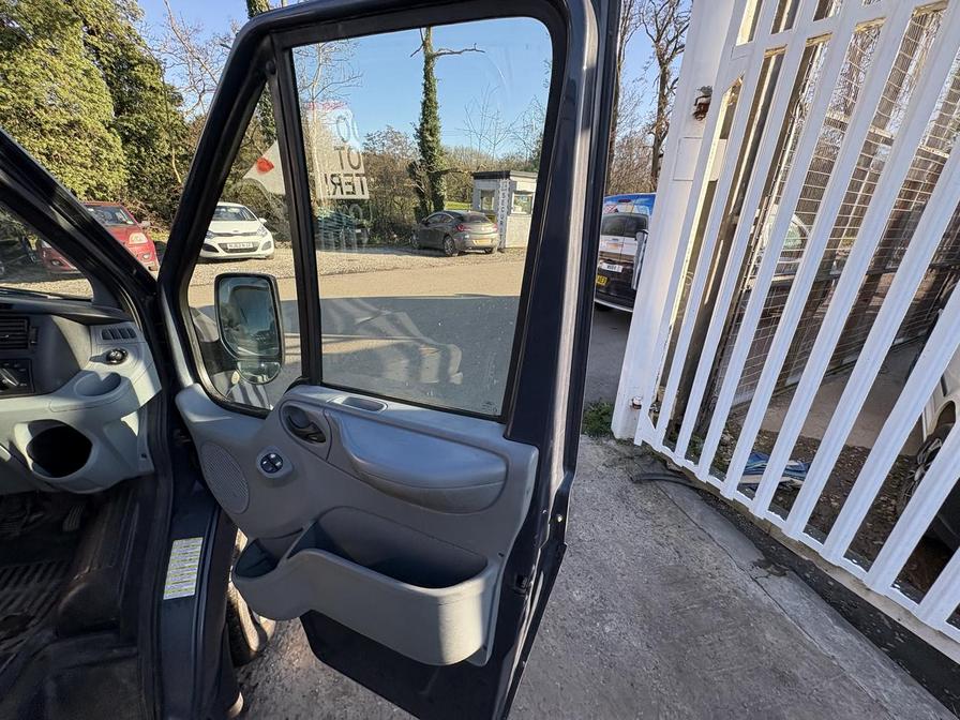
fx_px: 388
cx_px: 480
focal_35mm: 14
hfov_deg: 102.1
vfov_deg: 85.7
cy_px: 360
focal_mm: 2.22
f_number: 2.2
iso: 64
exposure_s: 1/268
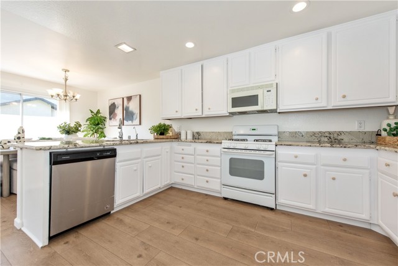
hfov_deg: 104.2
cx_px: 199
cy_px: 133
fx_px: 155
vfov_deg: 81.2
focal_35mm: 14
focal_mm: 14
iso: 400
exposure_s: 1/125
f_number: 5.6
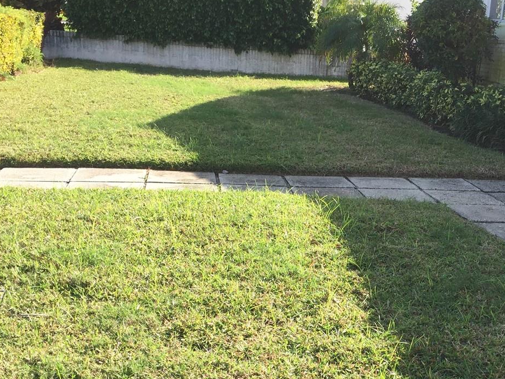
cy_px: 296
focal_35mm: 50
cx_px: 359
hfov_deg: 37.5
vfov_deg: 28.6
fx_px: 729
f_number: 2.2
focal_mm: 4.15
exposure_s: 1/760
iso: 32
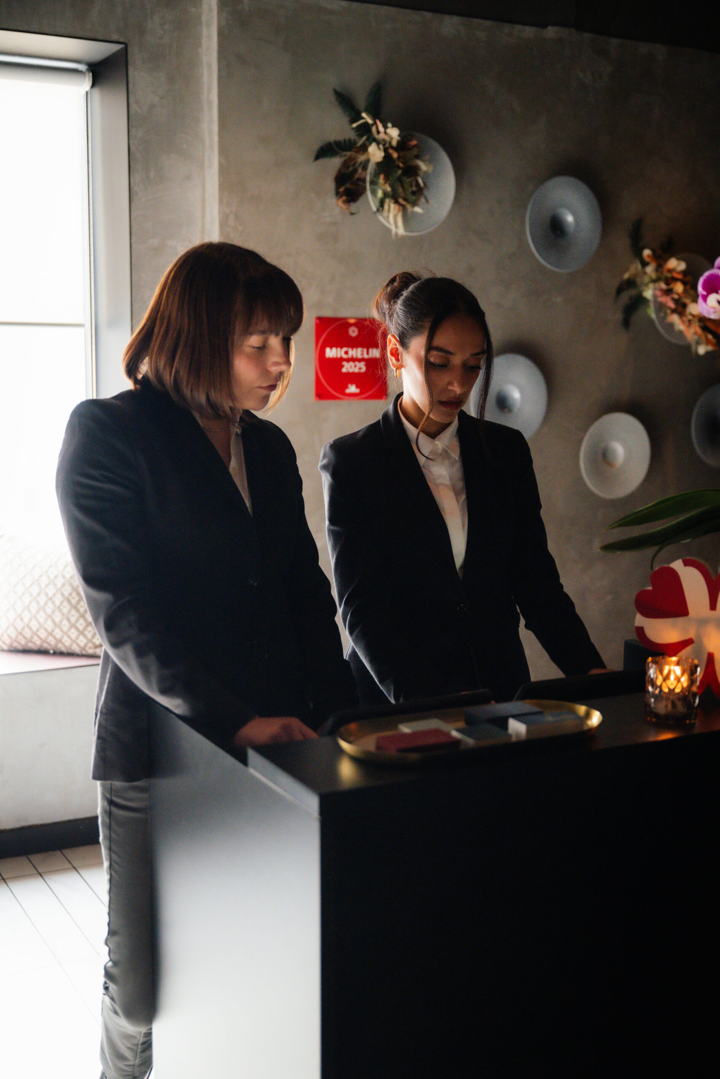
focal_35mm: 45
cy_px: 540
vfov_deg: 43.6
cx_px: 360
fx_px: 1350
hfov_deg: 29.9
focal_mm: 45
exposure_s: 1/80
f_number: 2.8
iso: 2500
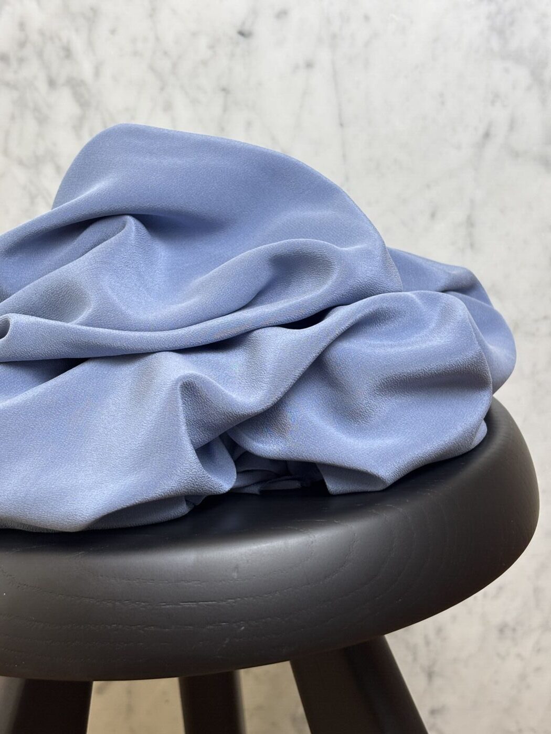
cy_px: 367
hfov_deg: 28.0
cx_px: 276
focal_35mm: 52
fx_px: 1104
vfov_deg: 36.8
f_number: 1.6
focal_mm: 5.96
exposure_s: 1/77
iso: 50
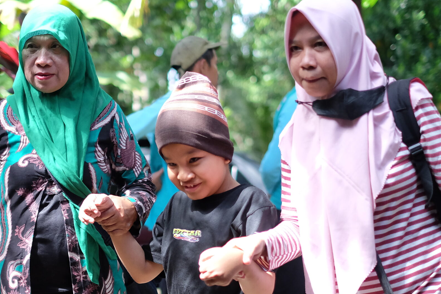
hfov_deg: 23.6
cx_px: 187
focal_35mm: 86
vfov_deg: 15.9
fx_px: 1053
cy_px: 180
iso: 1600
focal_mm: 35
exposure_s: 1/6400
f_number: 1.4
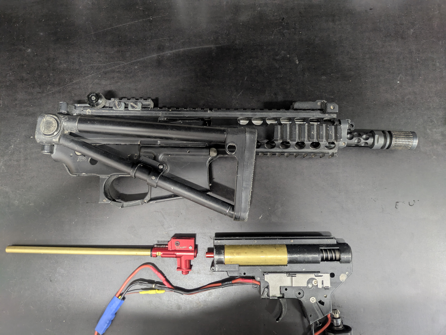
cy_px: 168
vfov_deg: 54.9
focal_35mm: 25
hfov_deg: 69.4
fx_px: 322
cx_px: 223
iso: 411
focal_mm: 5.43
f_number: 1.89
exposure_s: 1/33.3
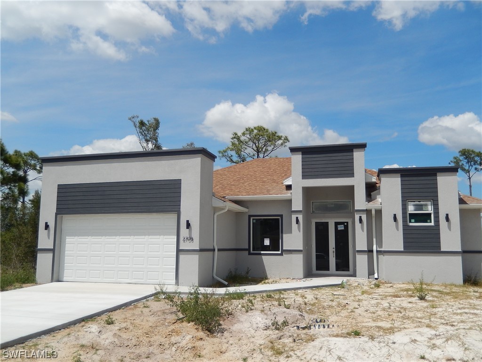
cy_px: 181
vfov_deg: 44.2
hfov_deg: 56.8
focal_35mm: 32
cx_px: 241
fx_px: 446
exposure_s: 1/500
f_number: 7.6
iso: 125
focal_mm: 5.7
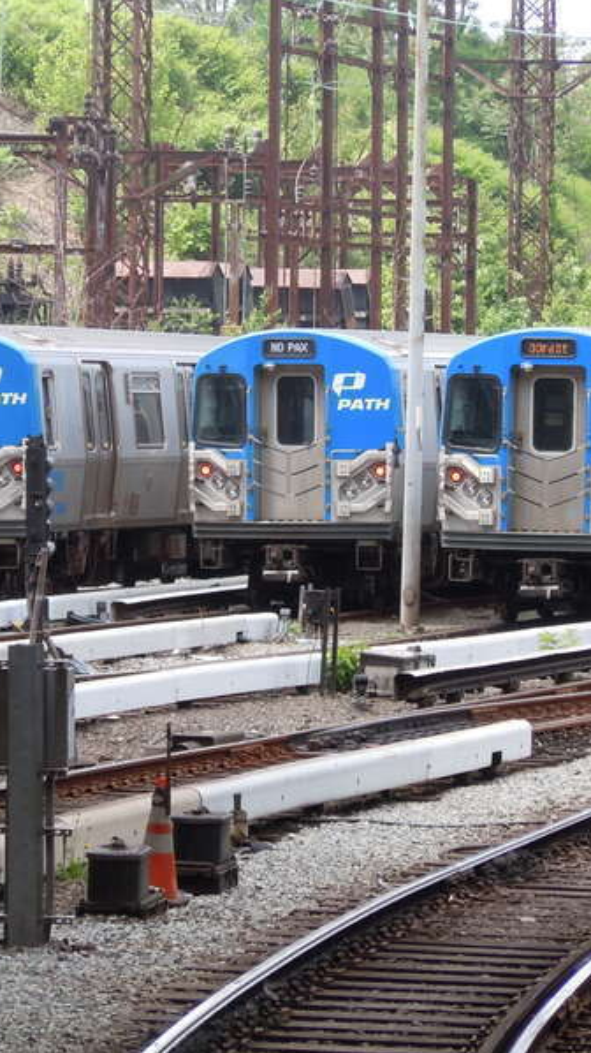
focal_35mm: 242
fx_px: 6748
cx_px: 281
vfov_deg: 8.9
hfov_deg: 5.0
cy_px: 526
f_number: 5.5
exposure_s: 1/100
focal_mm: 29.8
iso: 100
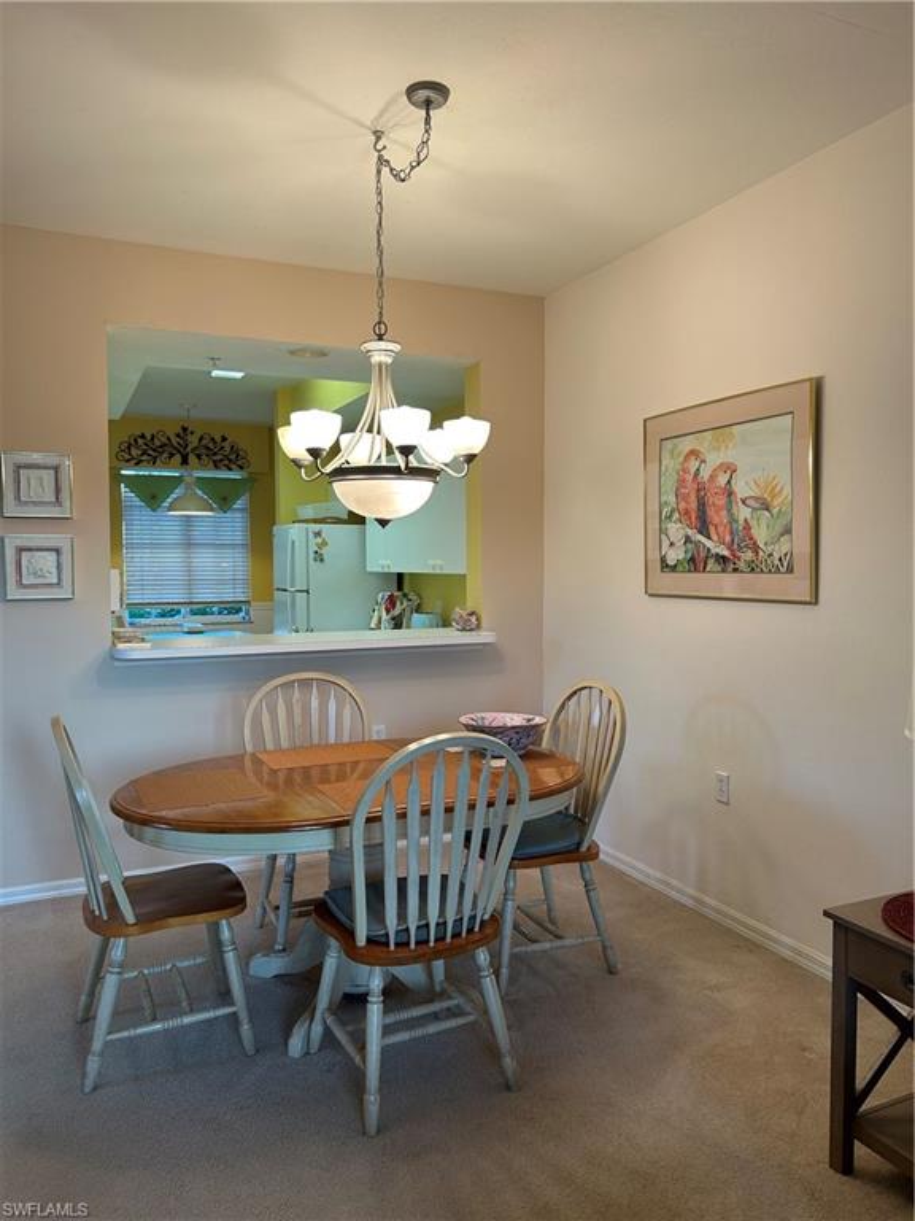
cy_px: 610
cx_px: 458
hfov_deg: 53.1
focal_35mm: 26
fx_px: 916
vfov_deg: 67.3
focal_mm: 5.7
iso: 64
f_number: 1.5
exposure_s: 1/60
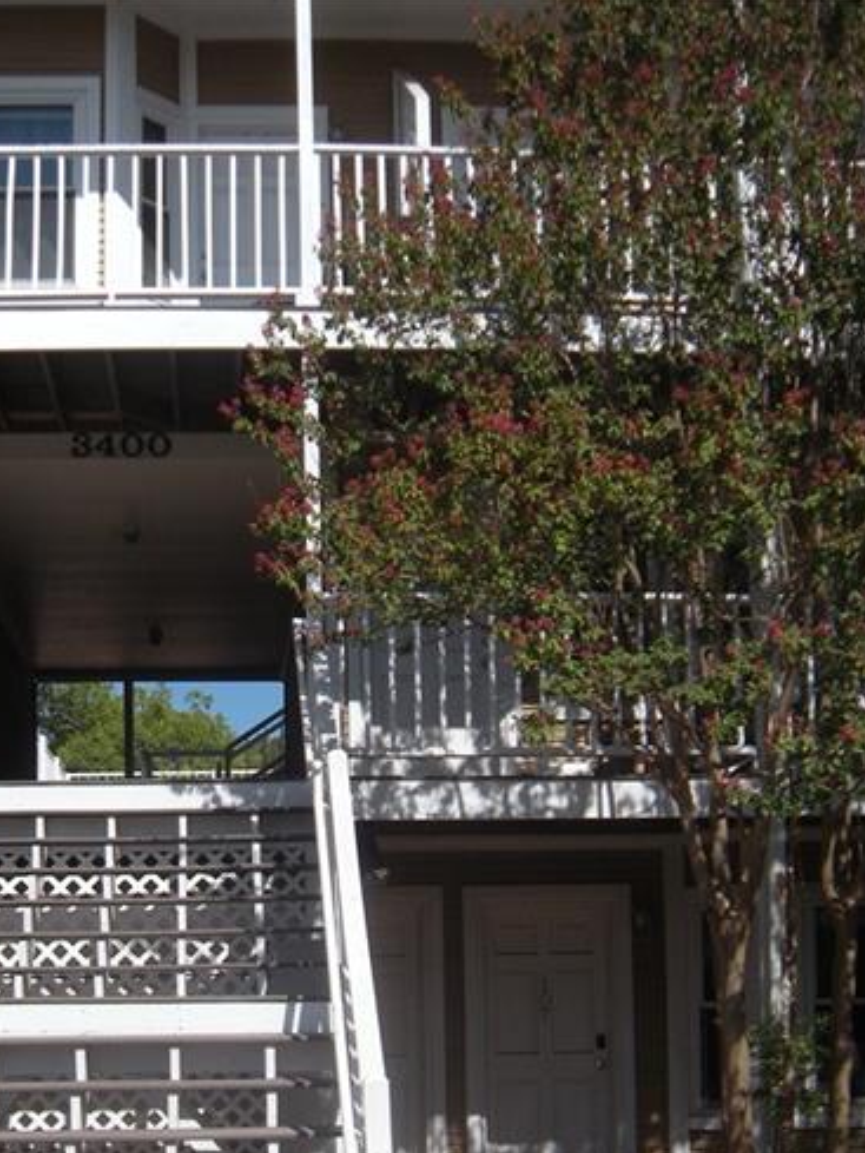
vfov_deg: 34.0
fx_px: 1832
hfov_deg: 26.5
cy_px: 901
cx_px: 349
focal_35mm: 55
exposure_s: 1/877
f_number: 3.8
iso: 64
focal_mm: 5.9
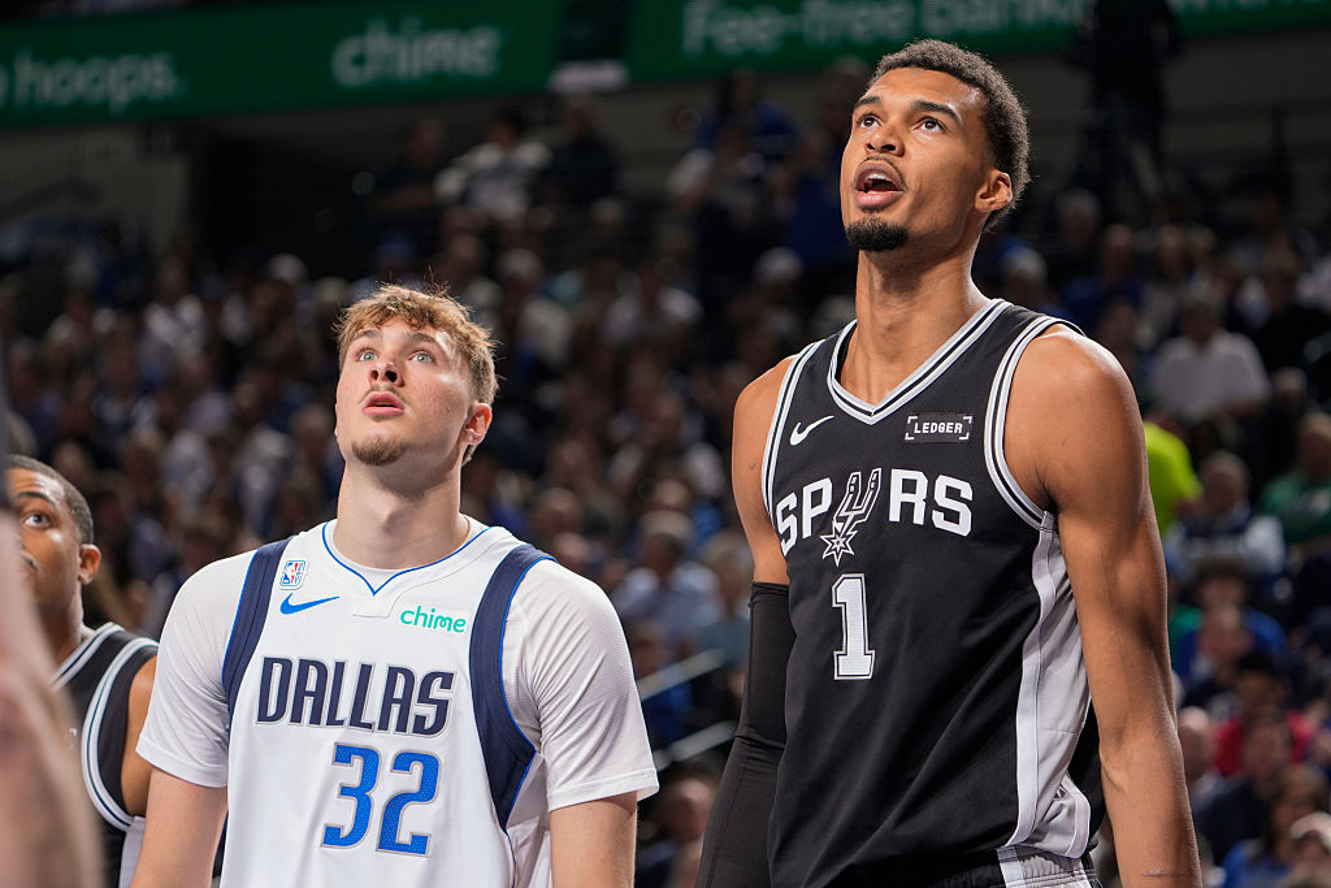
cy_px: 444
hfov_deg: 10.3
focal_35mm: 200
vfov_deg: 6.9
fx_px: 7395
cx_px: 666
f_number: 5.6
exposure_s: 1/2000
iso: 640
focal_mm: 200
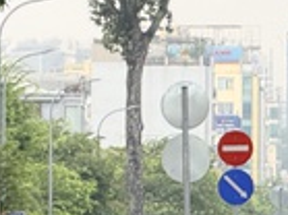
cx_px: 209
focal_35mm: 554
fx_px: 4605
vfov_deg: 2.7
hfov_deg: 3.6
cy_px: 281
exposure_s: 1/99
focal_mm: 15.66
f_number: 2.8
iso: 80
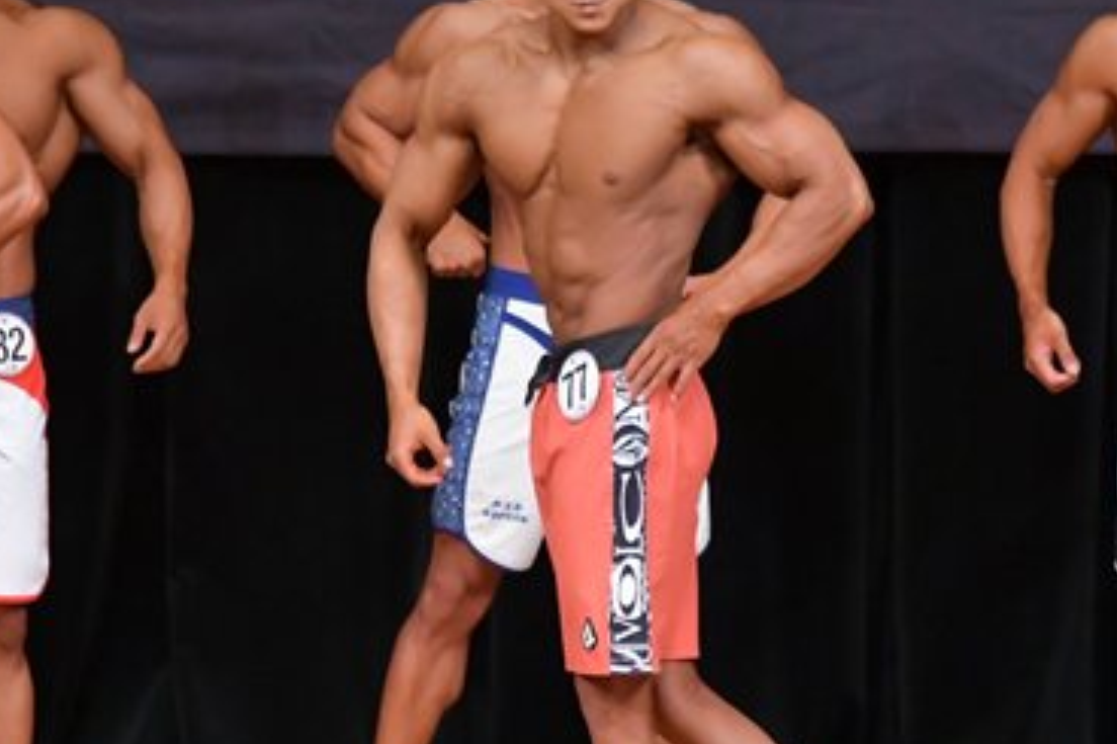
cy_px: 498
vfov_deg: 2.4
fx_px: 17646
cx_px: 551
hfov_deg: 3.6
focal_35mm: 569
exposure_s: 1/400
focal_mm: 180
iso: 5000
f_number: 5.6
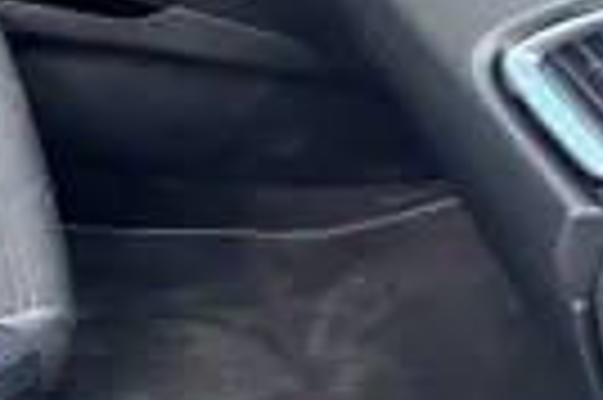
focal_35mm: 67
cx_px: -194
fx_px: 1121
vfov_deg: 18.5
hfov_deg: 25.6
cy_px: -153
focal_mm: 6.76
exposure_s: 1/240
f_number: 1.78
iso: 160
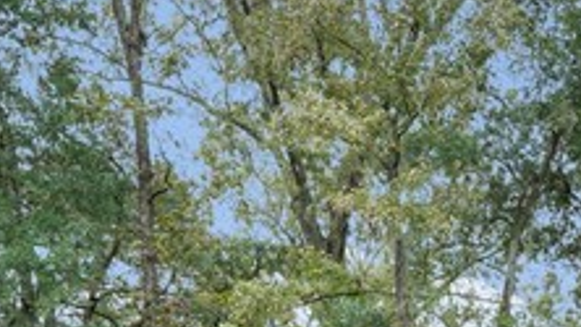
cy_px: 679
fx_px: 1303
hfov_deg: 23.0
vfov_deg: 12.4
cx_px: 699
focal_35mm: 85
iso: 320
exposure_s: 1/30
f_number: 9
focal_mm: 16.5
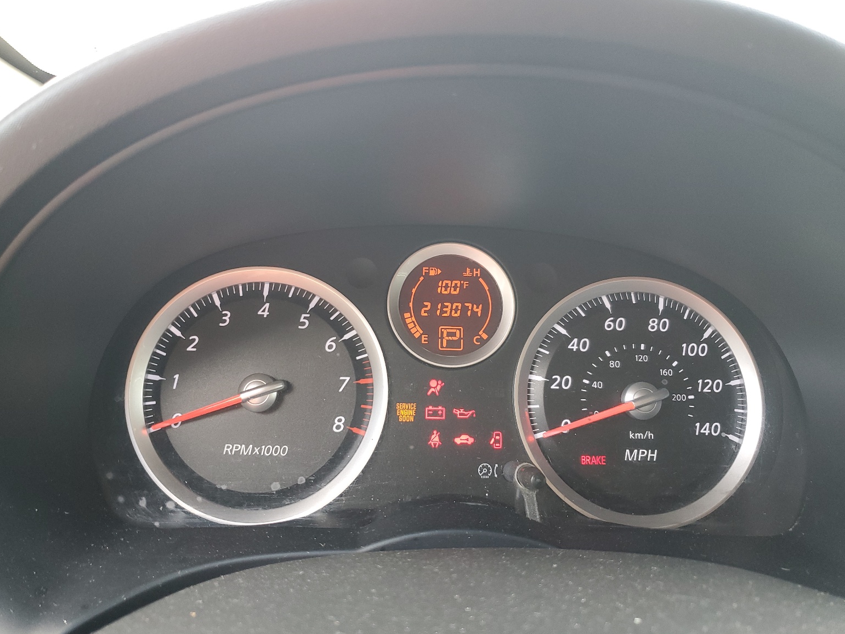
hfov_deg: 65.3
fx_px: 659
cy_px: 321
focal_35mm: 27
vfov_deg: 51.4
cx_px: 430
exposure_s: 1/100
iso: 81
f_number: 1.5
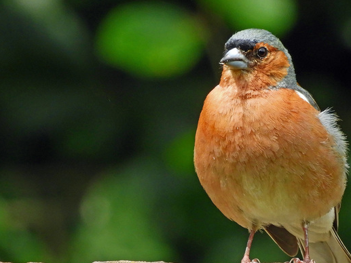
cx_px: 208
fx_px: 11501
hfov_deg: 1.7
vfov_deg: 1.3
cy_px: 158
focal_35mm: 1134
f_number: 5.6
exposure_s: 1/250
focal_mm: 143.3
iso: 220
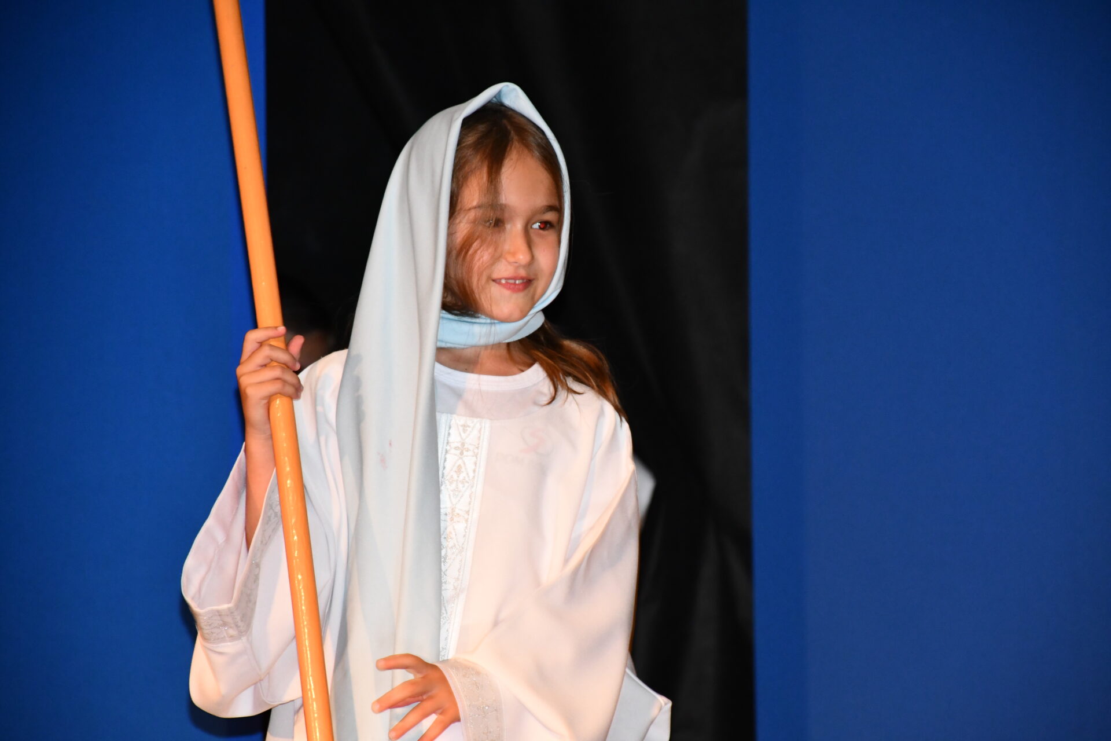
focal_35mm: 210
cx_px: 556
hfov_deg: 9.8
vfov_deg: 6.5
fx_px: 6480
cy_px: 370
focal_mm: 140
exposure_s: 1/60
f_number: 5.6
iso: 2200
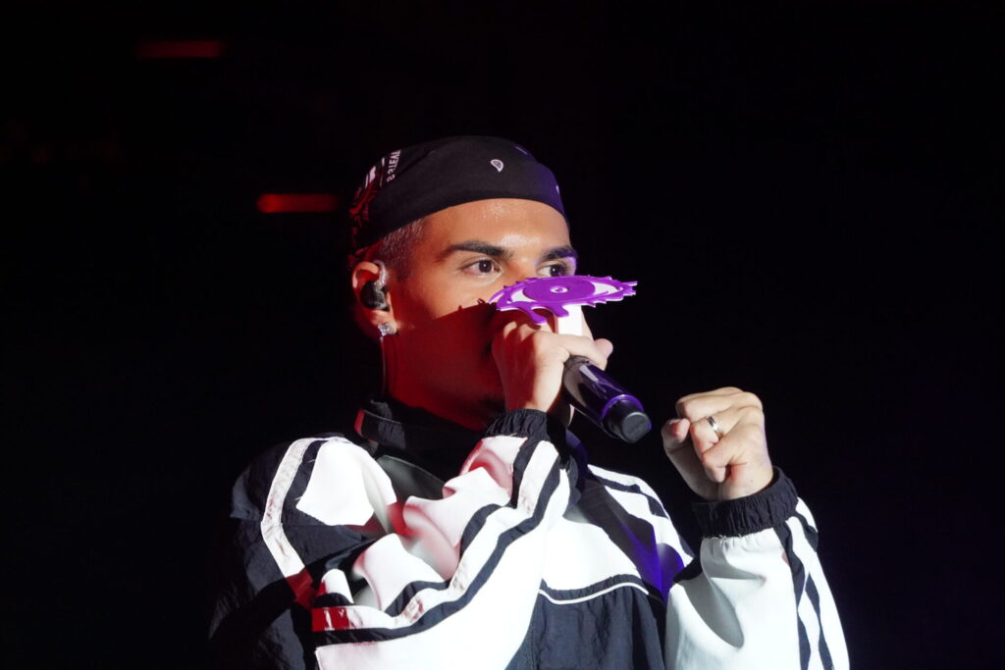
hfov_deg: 9.9
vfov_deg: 6.6
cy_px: 335
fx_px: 5821
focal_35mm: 208
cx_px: 502
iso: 5000
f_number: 5.6
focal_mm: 139
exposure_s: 1/250
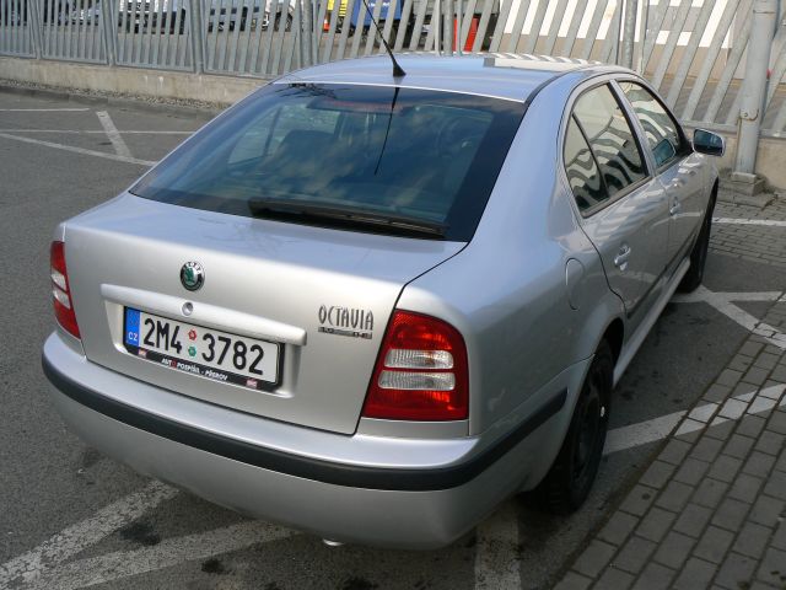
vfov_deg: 39.7
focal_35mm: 36
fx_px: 817
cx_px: 393
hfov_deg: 51.4
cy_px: 295
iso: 80
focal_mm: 6
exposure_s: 1/200
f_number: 5.6
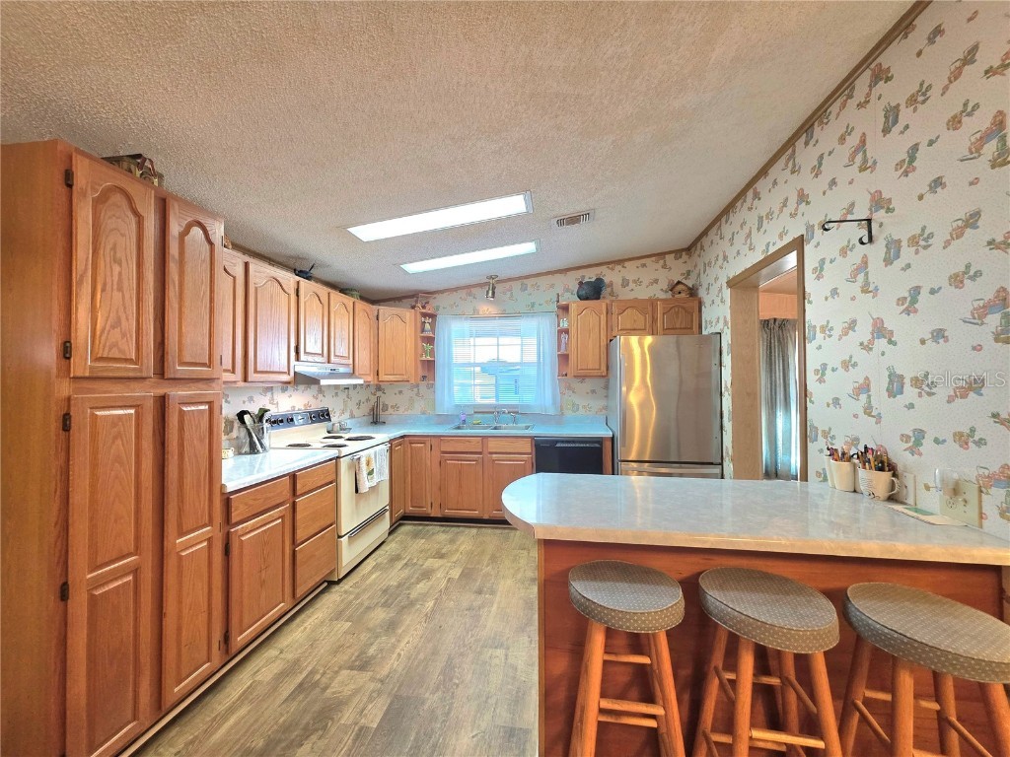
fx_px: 379
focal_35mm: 13
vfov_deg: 89.9
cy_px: 378
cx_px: 505
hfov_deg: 106.2
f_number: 1.9
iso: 250
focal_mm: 2.2
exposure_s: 1/120
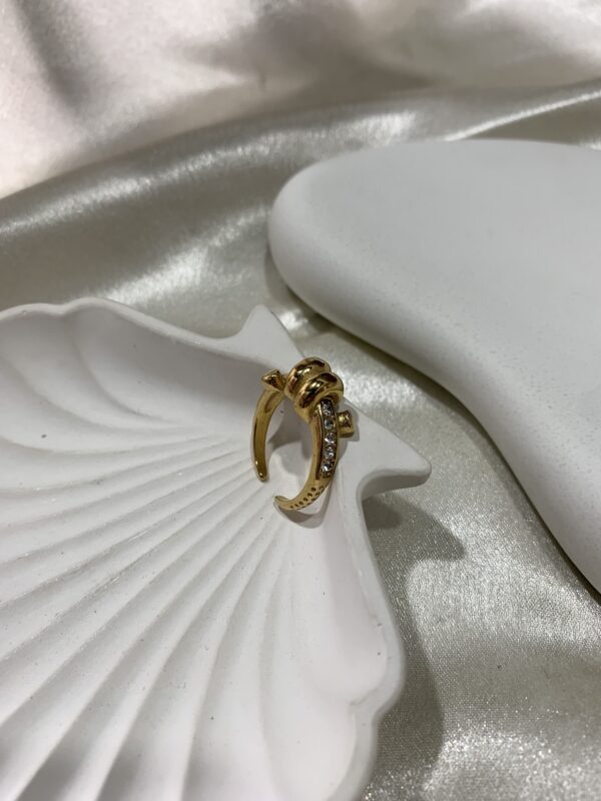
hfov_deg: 53.1
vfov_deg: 67.3
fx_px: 602
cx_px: 300
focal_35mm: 26
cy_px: 400
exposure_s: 1/50
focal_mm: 4.25
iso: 50
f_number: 1.8
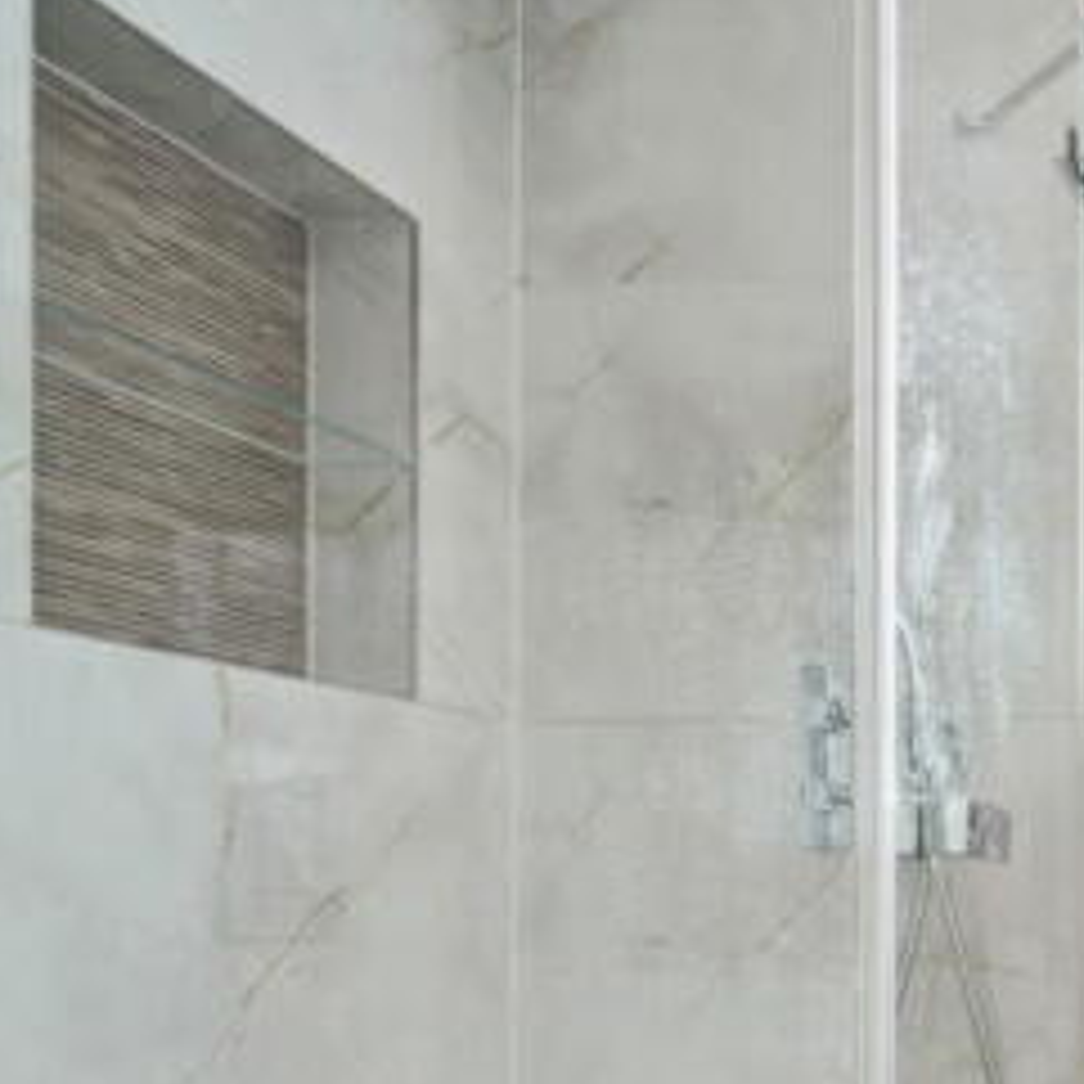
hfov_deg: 34.9
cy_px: 929
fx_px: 1311
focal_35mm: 37
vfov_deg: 42.1
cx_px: 1325
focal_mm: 16
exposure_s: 1/4
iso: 640
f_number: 4
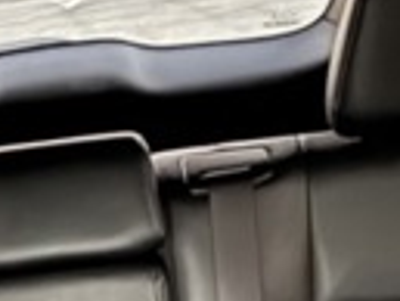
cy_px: 528
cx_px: 102
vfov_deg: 18.3
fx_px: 752
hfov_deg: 29.4
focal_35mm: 65
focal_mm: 2.22
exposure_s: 1/4
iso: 1250
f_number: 2.2
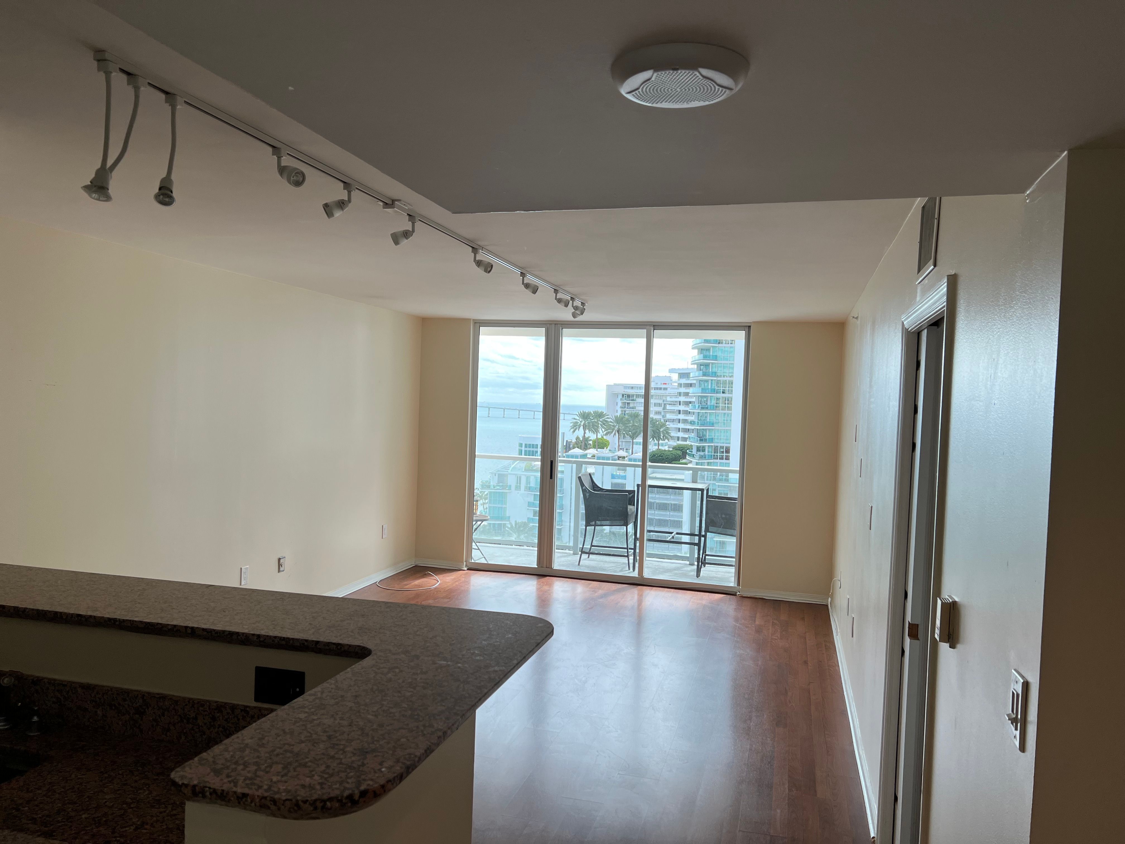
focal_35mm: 26
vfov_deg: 53.1
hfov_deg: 67.3
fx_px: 845
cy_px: 422
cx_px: 562
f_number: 1.5
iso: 50
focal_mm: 5.7
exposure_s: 1/526
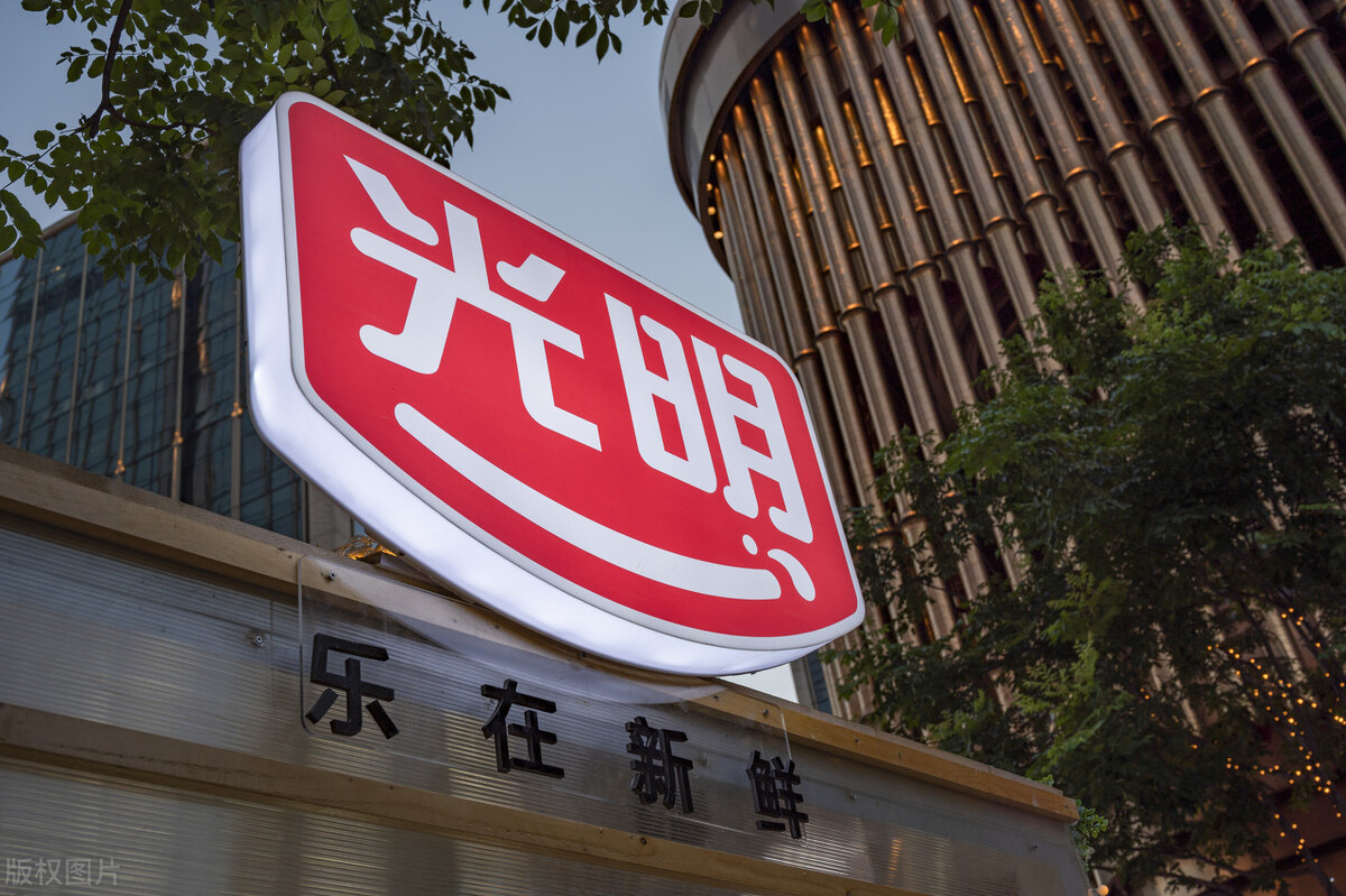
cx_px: 673
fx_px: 1457
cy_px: 448
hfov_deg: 49.6
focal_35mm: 39
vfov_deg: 34.2
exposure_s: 1/60
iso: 100
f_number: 7.1
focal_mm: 39
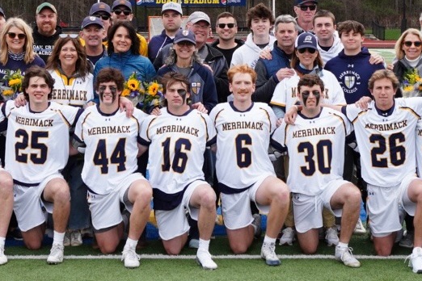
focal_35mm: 75
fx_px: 879
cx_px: 225
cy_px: 38
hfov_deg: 27.0
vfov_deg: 17.9
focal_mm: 21
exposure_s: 1/800
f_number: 7.1
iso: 500
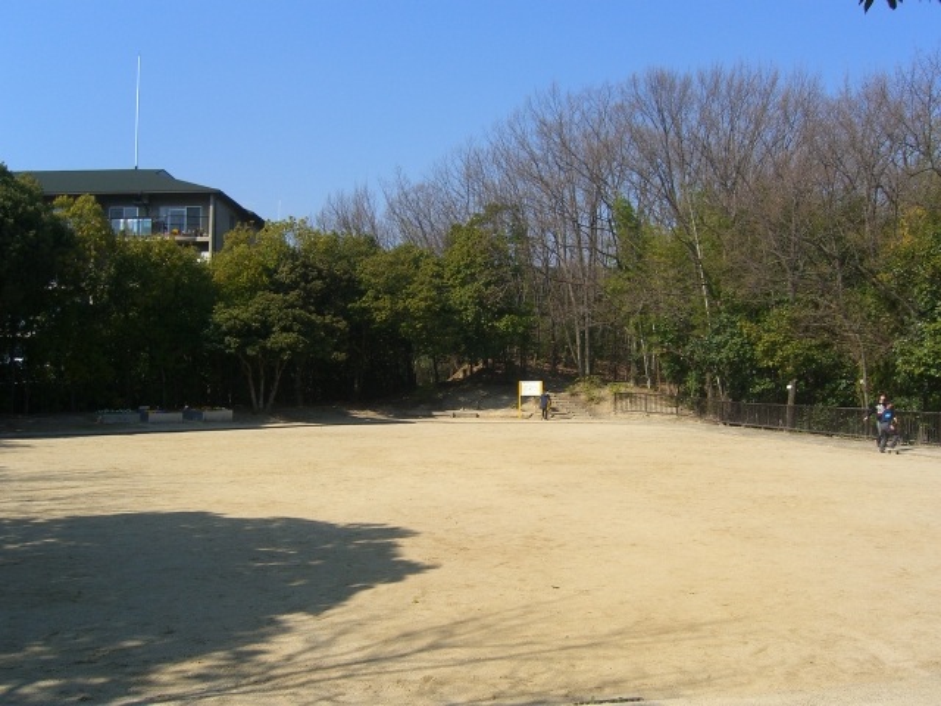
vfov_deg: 37.7
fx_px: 1033
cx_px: 470
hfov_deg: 49.0
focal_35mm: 38
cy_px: 353
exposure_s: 1/160
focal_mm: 7.9
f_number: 8
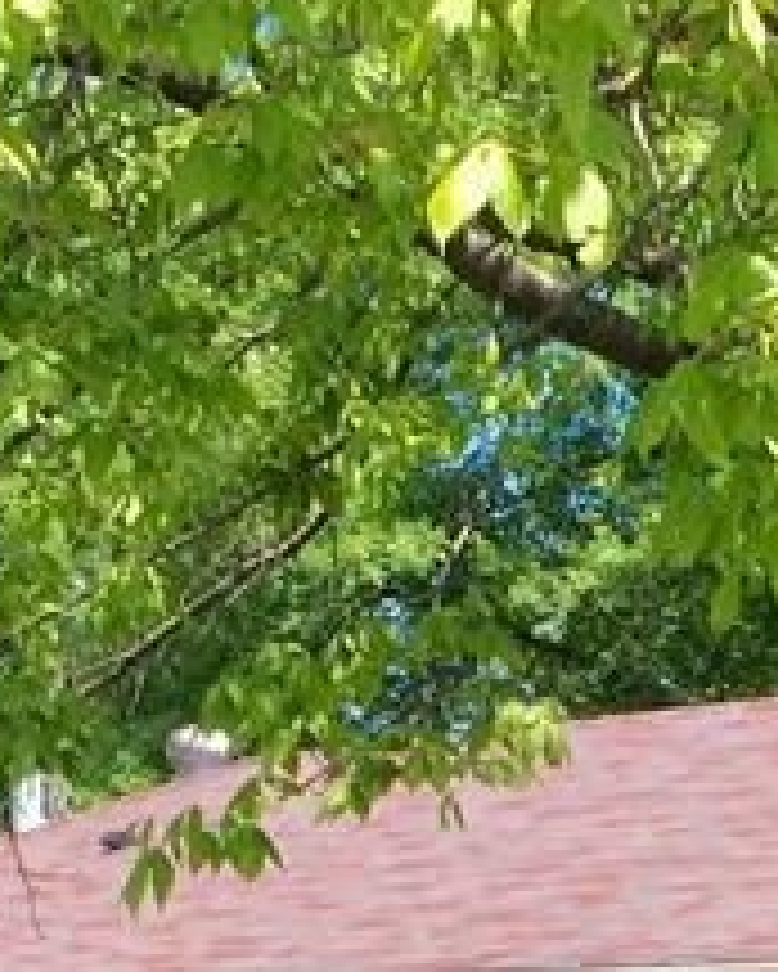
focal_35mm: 134
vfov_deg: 13.5
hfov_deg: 11.4
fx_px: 3854
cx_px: 796
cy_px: 1480
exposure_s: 1/879
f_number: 2.2
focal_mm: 4.15
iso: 32
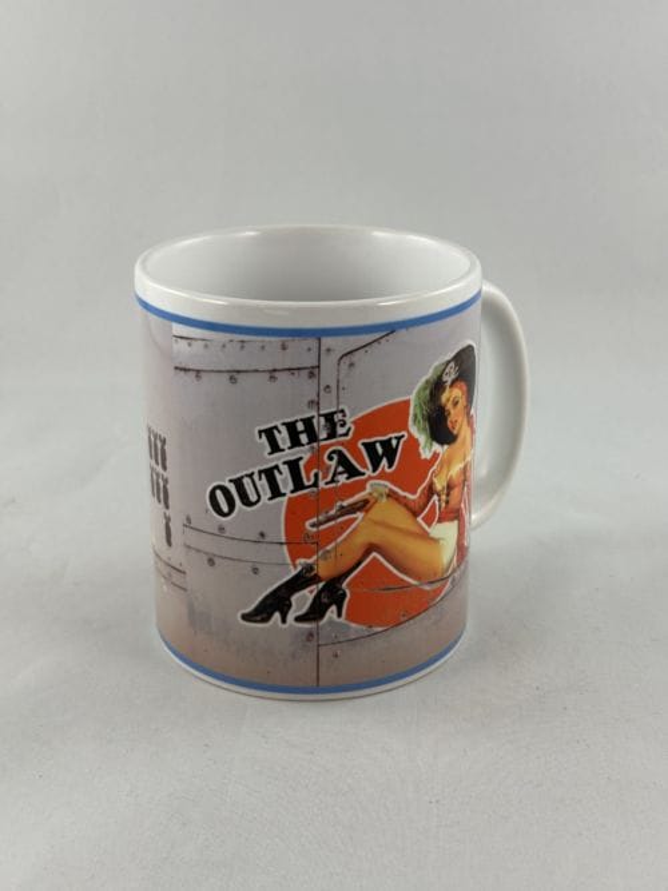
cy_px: 446
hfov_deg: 30.3
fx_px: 1235
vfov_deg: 39.7
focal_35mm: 48
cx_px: 334
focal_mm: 6.86
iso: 50
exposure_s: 1/100
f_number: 1.78
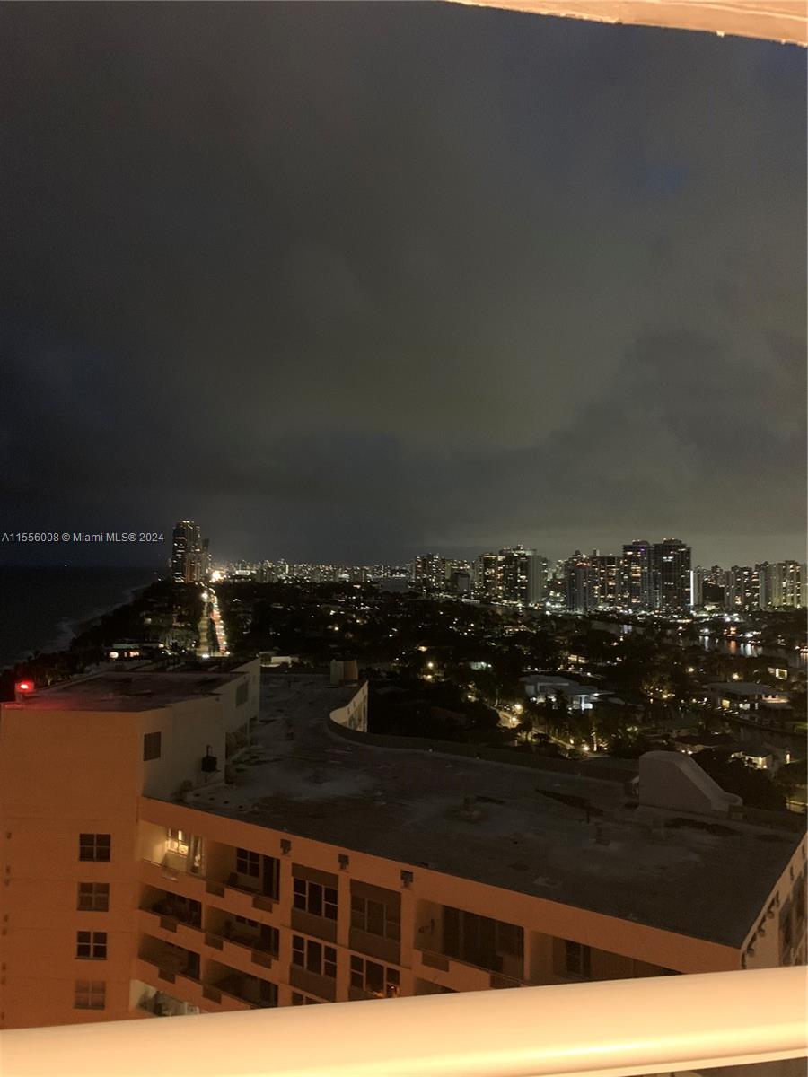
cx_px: 404
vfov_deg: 67.3
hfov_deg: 53.1
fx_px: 809
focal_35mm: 26
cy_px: 538
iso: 800
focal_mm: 4.25
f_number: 1.8
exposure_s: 1/15
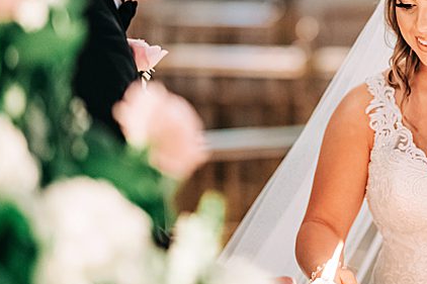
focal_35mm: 234
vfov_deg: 5.9
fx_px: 2774
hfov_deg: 8.7
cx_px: 428
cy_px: 58
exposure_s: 1/250
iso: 1000
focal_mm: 105
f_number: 1.4
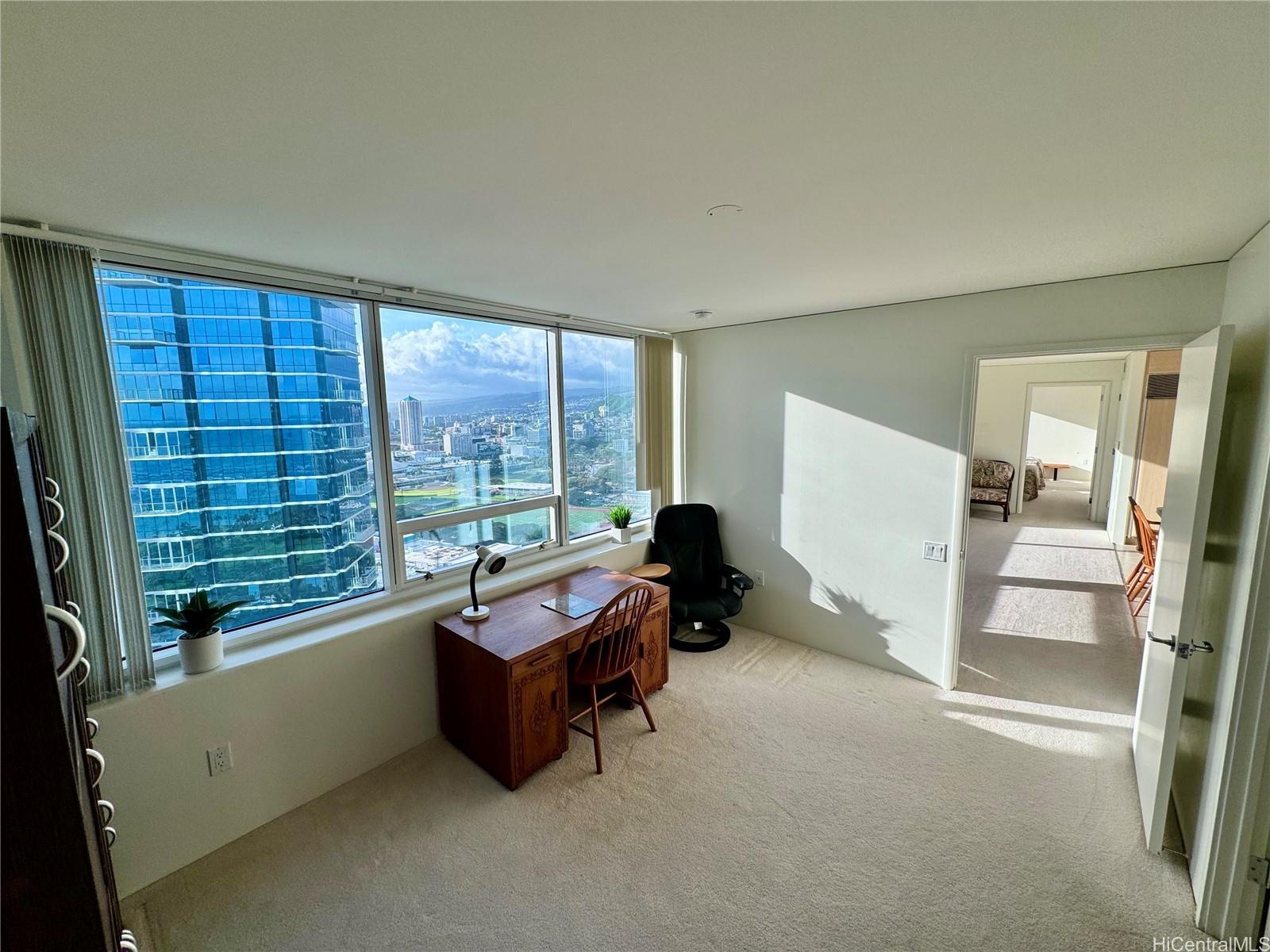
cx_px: 635
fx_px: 514
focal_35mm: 14
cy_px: 476
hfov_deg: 102.1
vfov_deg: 85.7
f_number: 2.2
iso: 40
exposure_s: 1/331
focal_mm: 2.22
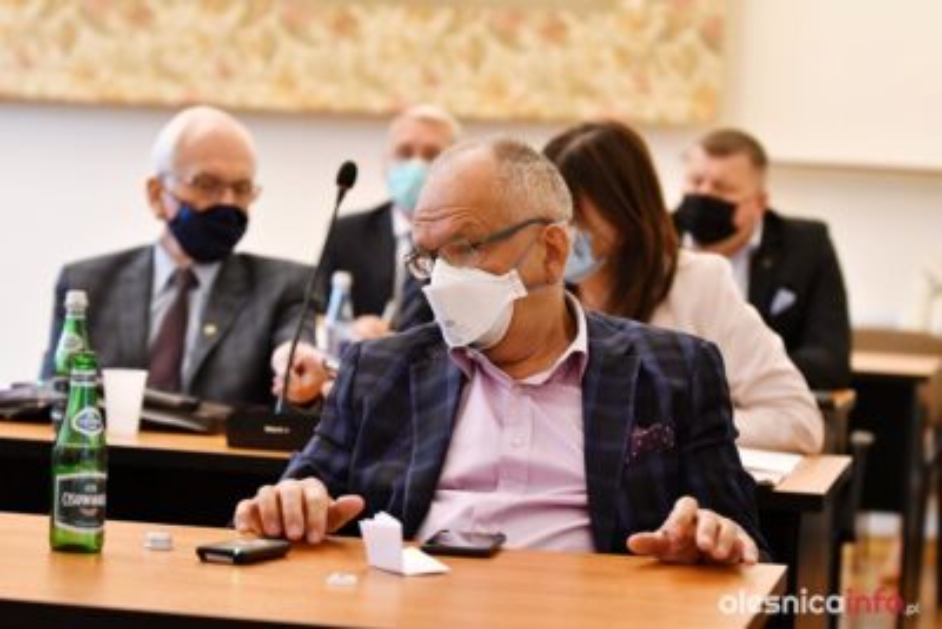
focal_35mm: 112
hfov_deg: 18.3
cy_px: 314
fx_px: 2932
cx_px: 471
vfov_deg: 12.2
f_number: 2.8
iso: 2500
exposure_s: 1/200
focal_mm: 75
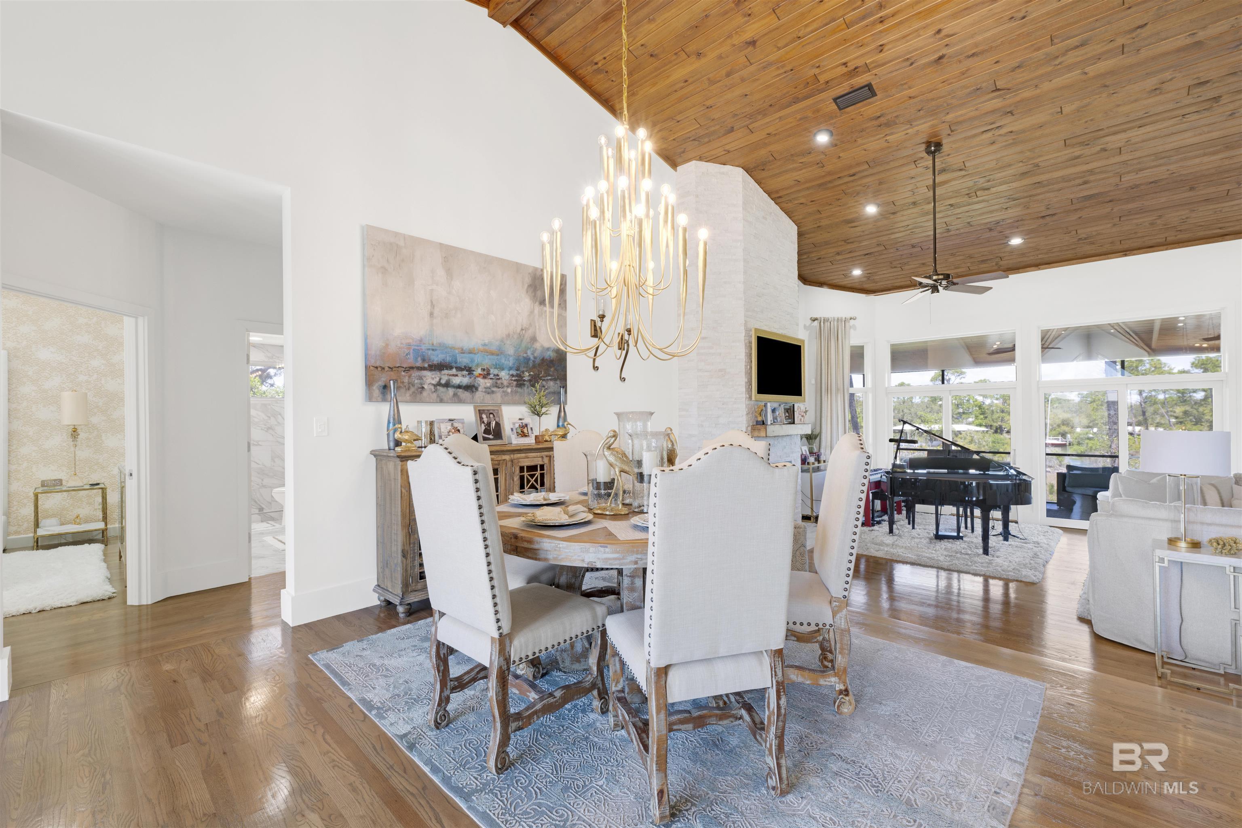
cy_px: 414
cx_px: 621
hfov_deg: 100.4
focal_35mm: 15
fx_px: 517
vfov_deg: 77.3
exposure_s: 1/25
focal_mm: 15
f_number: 11
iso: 400
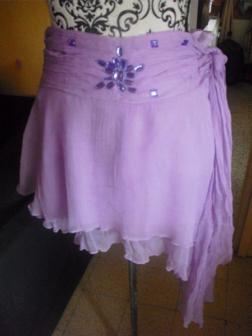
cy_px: 168
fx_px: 349
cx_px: 126
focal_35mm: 36
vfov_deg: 51.4
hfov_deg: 39.7
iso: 800
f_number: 3.1
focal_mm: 6.3
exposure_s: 1/30
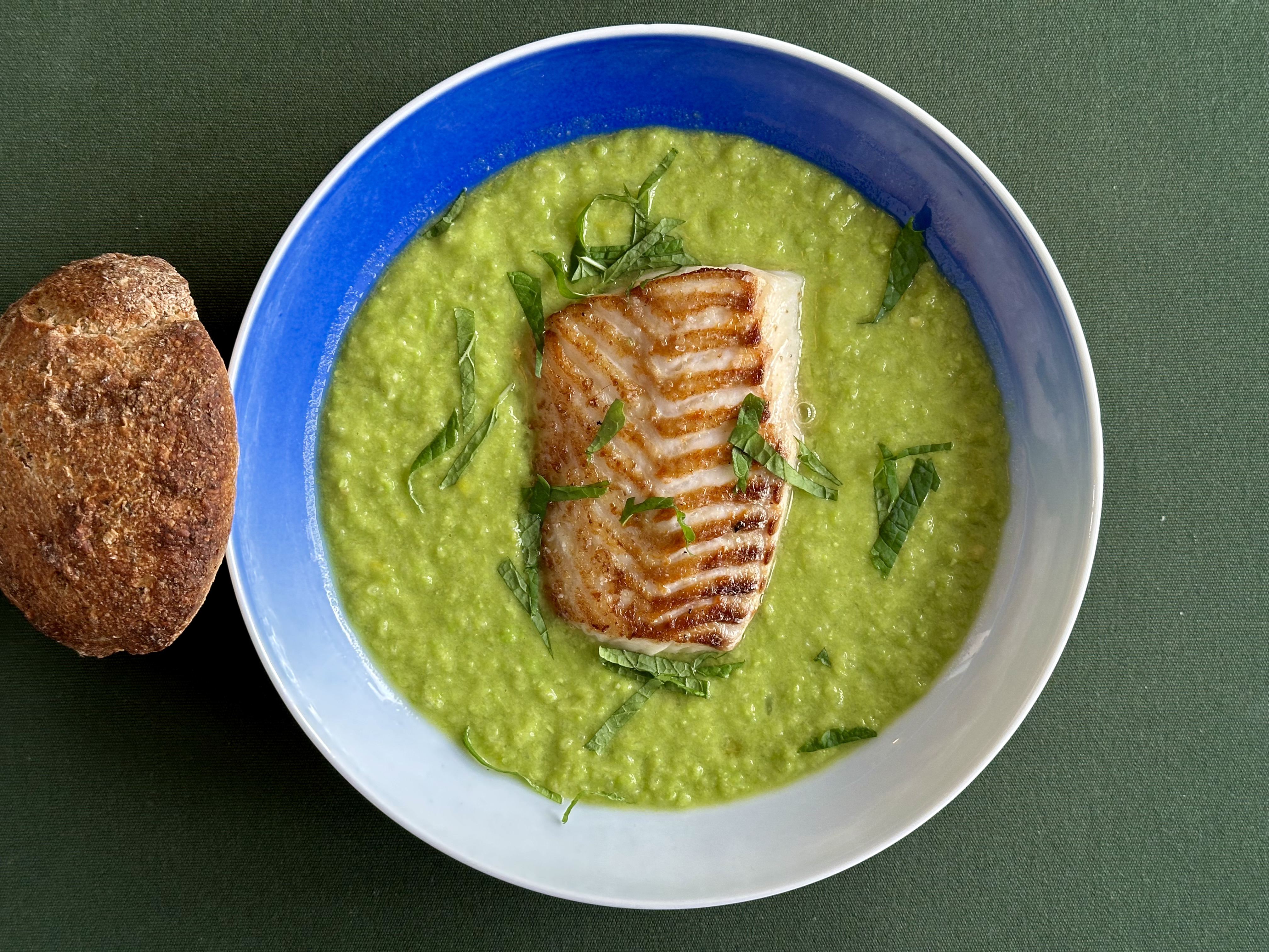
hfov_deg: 39.7
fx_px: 1760
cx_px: 634
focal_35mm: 48
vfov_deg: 30.3
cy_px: 476
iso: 80
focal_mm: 6.86
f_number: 1.78
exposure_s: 1/63
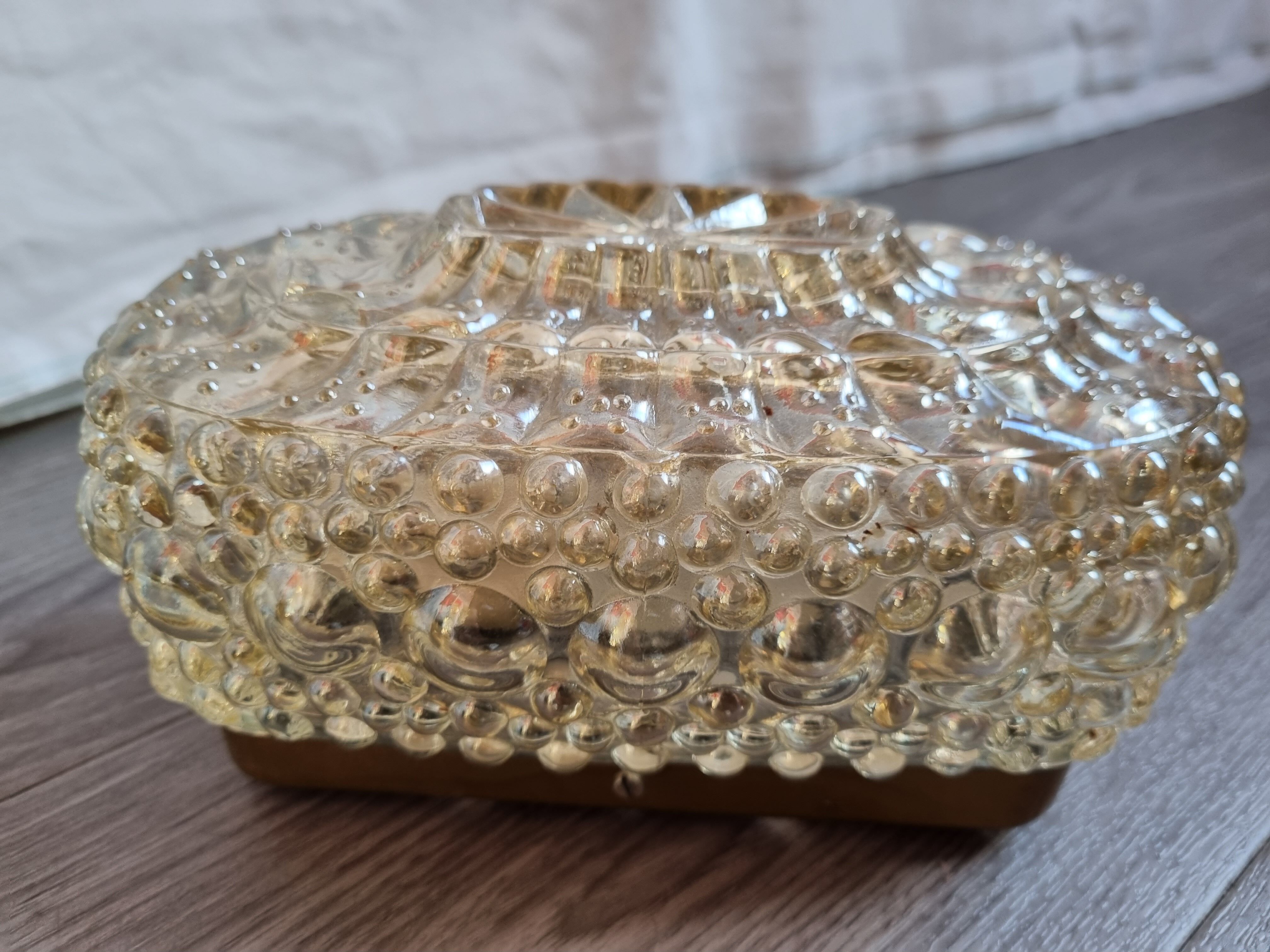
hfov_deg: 67.3
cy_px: 476
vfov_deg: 53.1
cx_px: 635
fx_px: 954
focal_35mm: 26
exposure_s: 1/50
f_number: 1.8
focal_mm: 5.4
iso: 200
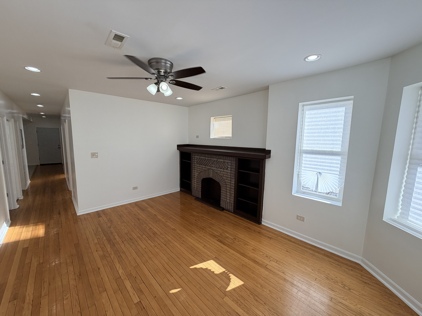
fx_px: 171
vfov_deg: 85.7
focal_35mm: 14
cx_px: 211
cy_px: 158
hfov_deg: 102.1
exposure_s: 1/228
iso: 50
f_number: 2.2
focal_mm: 2.22
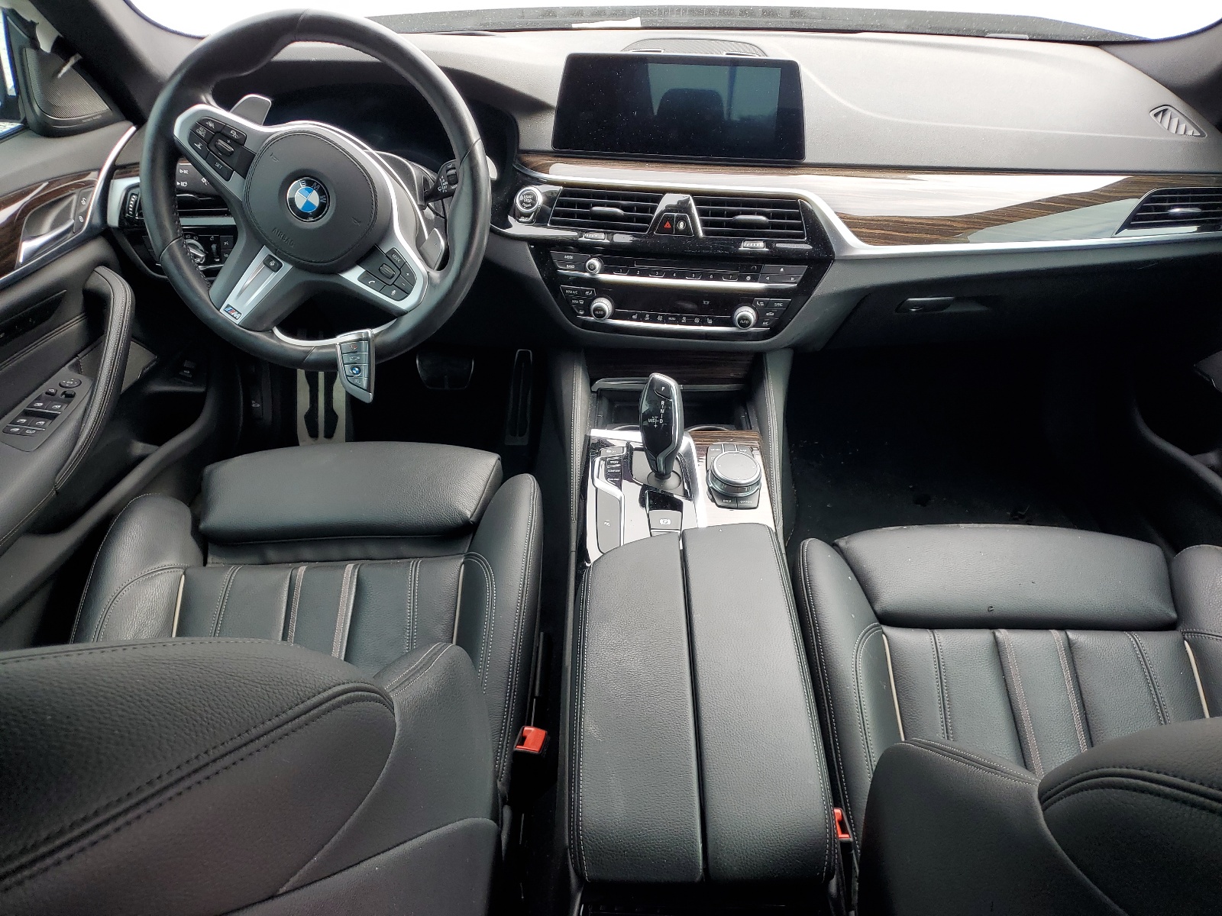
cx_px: 611
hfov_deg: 67.3
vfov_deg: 53.1
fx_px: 918
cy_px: 458
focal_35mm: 26
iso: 50
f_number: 1.5
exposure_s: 1/156
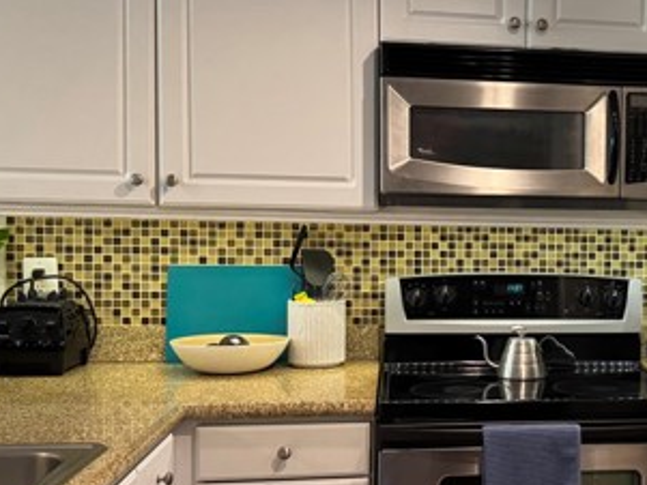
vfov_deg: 28.6
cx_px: 561
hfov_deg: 35.6
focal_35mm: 51
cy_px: 273
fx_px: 954
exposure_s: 1/60
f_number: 1.78
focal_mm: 6.76
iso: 500
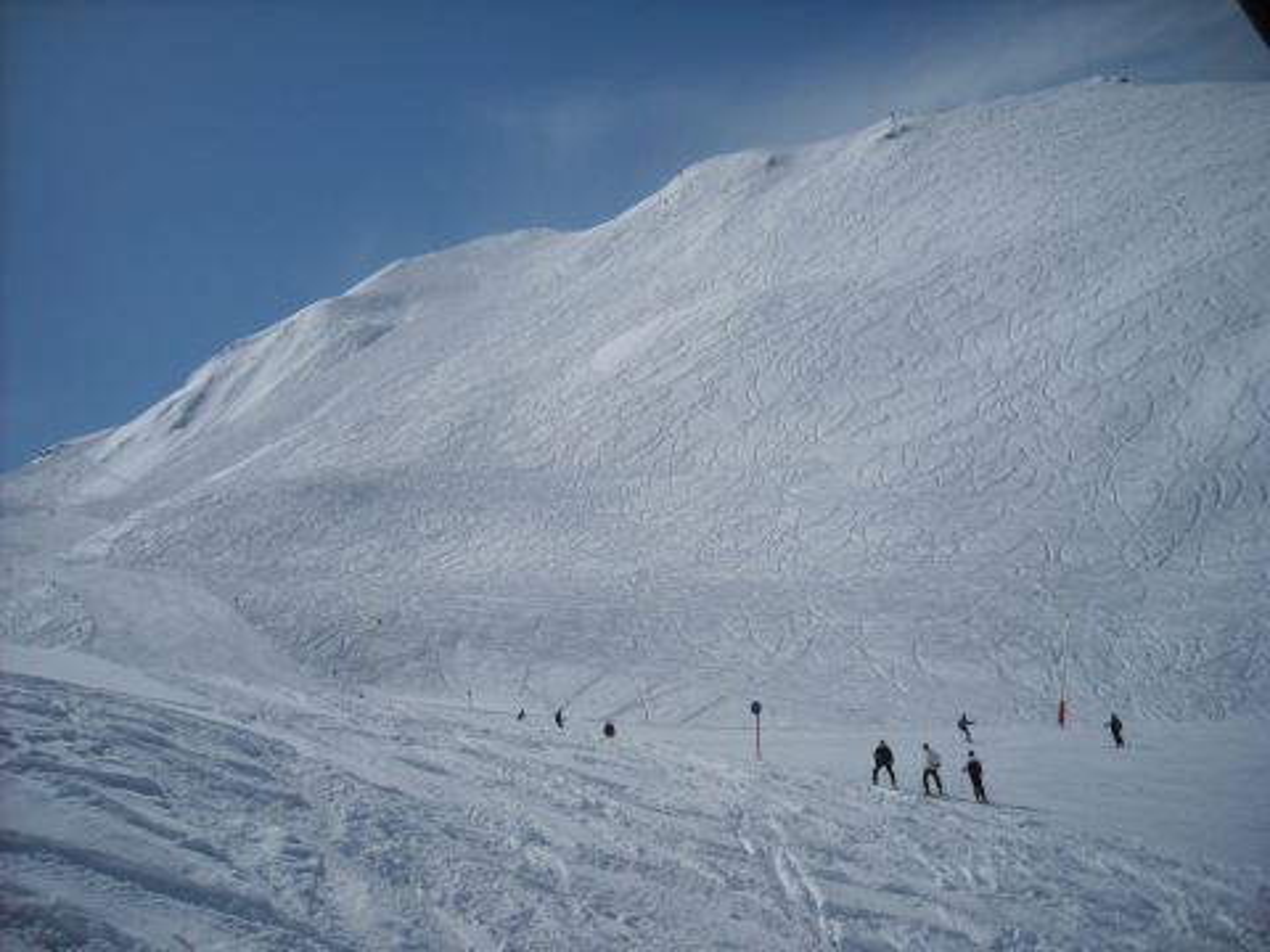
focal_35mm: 35
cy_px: 476
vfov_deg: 40.7
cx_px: 635
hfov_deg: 52.6
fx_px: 1284
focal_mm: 5.7
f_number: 5.6
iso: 64
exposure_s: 1/1476
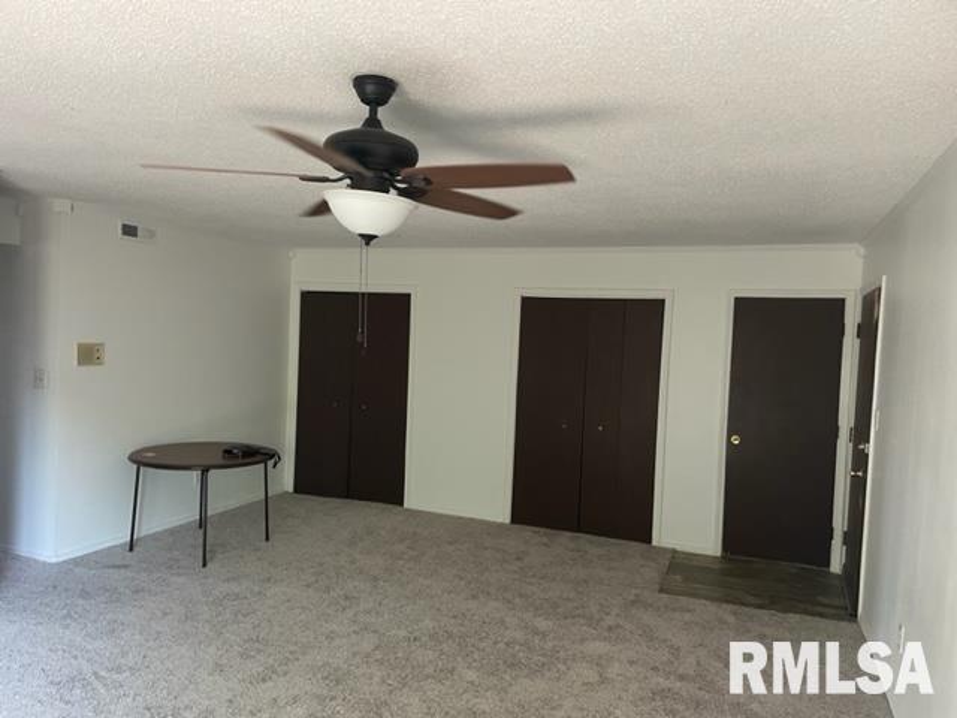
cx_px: 478
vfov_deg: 53.1
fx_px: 719
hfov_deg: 67.3
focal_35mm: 26
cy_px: 359
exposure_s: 1/60
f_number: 1.6
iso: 200
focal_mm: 4.2
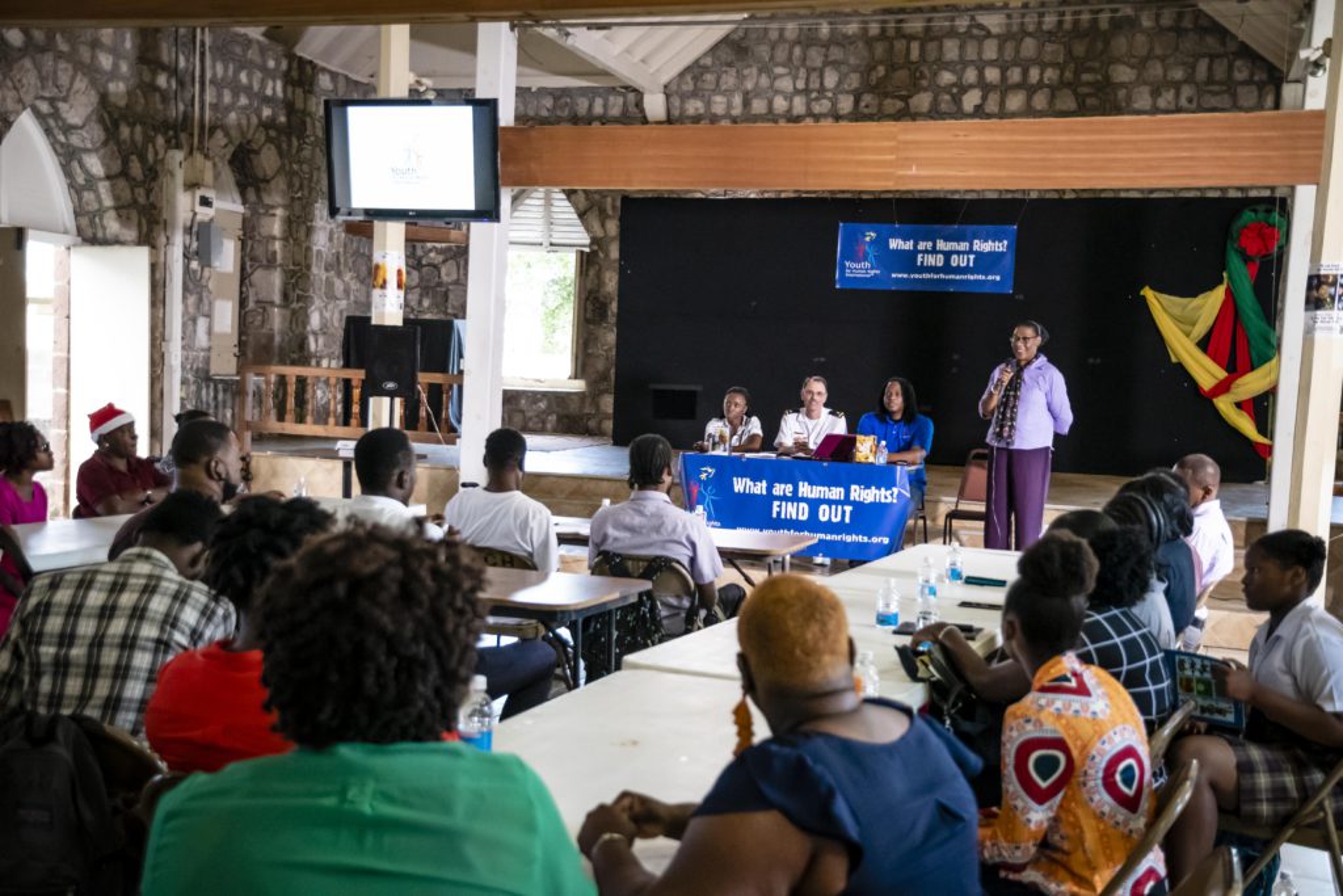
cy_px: 448
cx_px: 672
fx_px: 1511
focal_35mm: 40
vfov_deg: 33.0
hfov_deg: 47.9
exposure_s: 1/100
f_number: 3.2
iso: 4000
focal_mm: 27
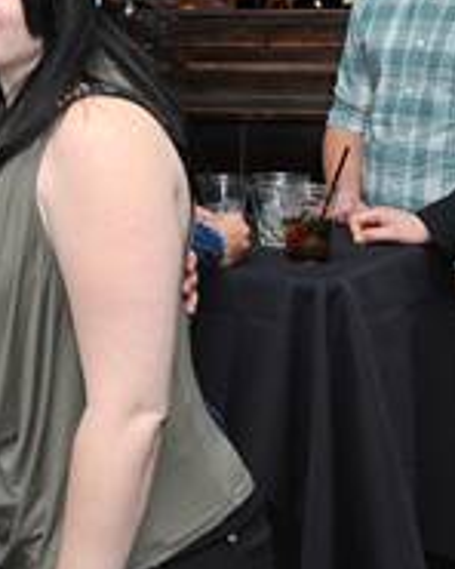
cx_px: -304
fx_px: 1498
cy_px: 80
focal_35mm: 89
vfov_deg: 21.1
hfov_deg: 15.4
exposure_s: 1/100
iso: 1000
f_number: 5.6
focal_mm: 32
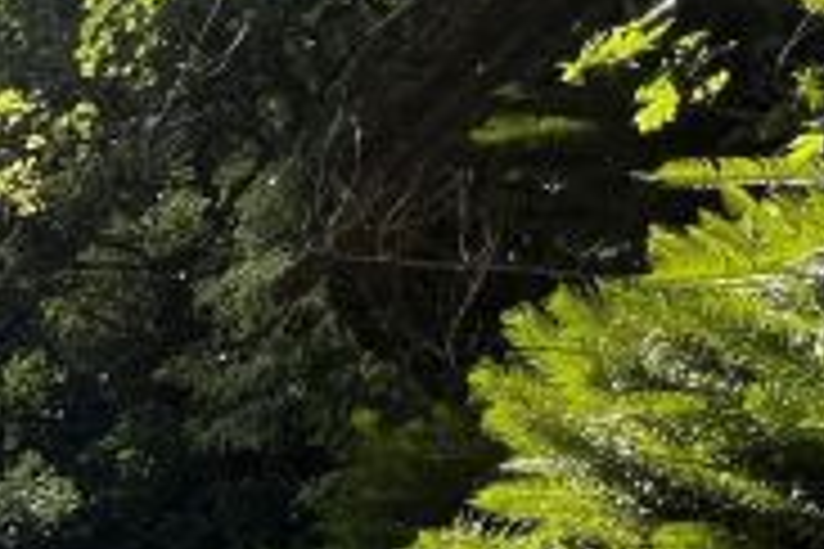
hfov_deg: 15.2
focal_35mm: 74
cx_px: -1144
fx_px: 1694
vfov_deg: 18.0
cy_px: 549
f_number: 1.8
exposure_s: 1/779
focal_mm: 1.57
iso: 32
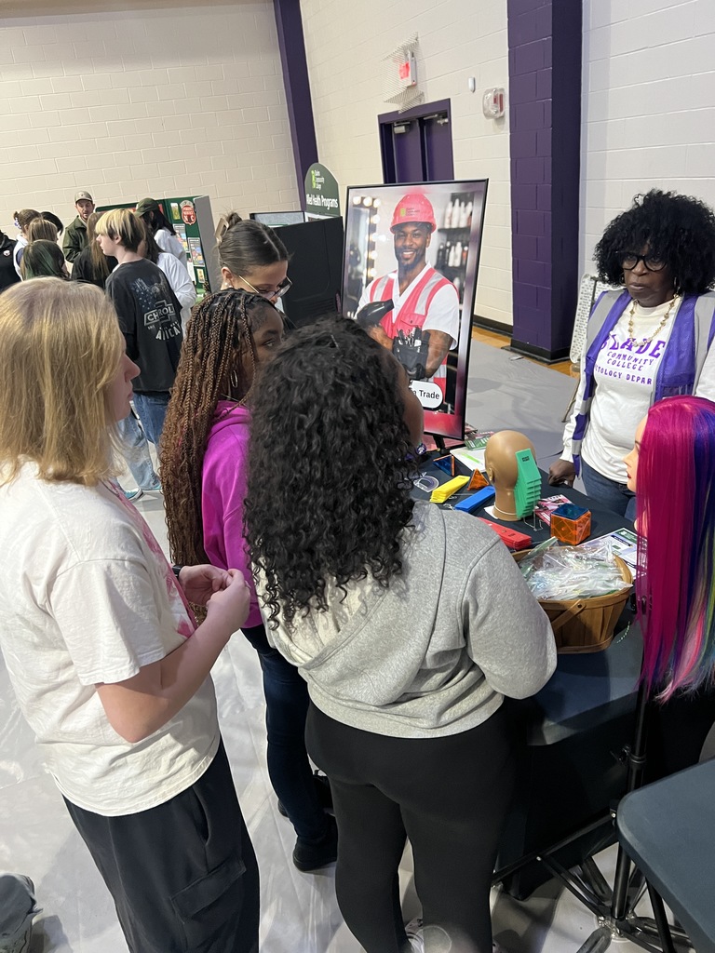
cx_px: 358
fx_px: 716
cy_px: 476
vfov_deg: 67.3
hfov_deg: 53.1
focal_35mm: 26
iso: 500
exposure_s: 1/60
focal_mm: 5.7
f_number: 1.5
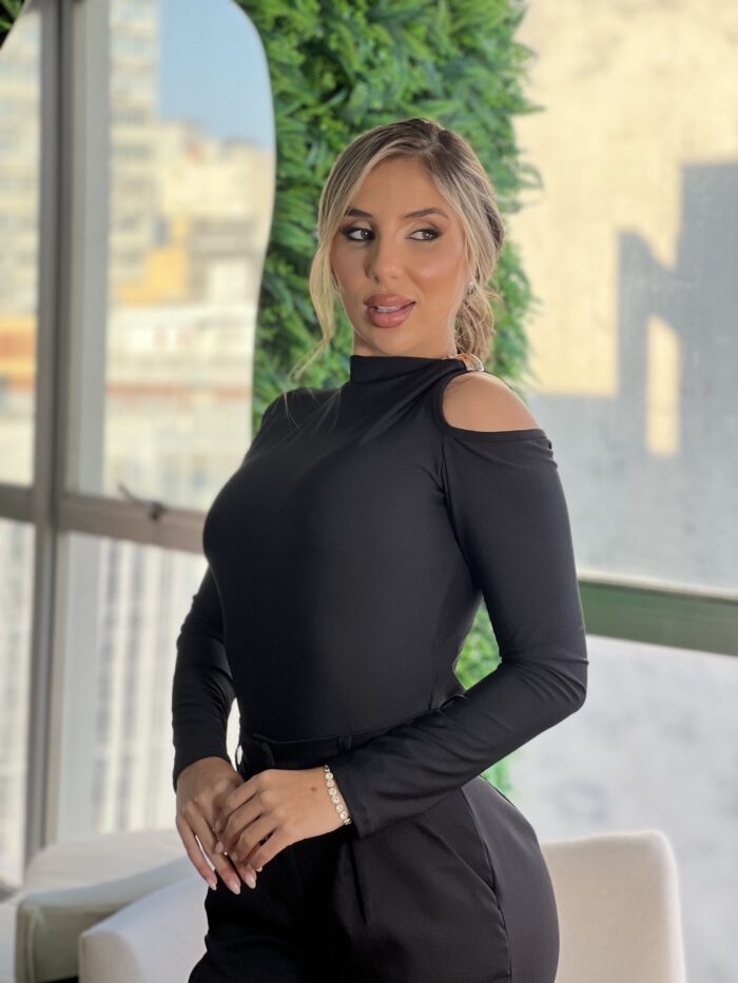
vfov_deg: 25.3
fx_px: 2188
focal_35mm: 77
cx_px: 369
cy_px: 492
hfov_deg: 19.1
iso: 100
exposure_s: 1/120
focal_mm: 9
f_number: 2.8
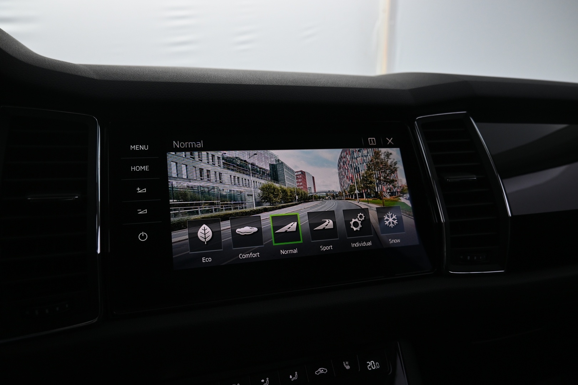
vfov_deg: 53.1
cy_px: 192
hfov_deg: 73.7
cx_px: 289
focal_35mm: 24
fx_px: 385
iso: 500
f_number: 4
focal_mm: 16
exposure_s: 1/50
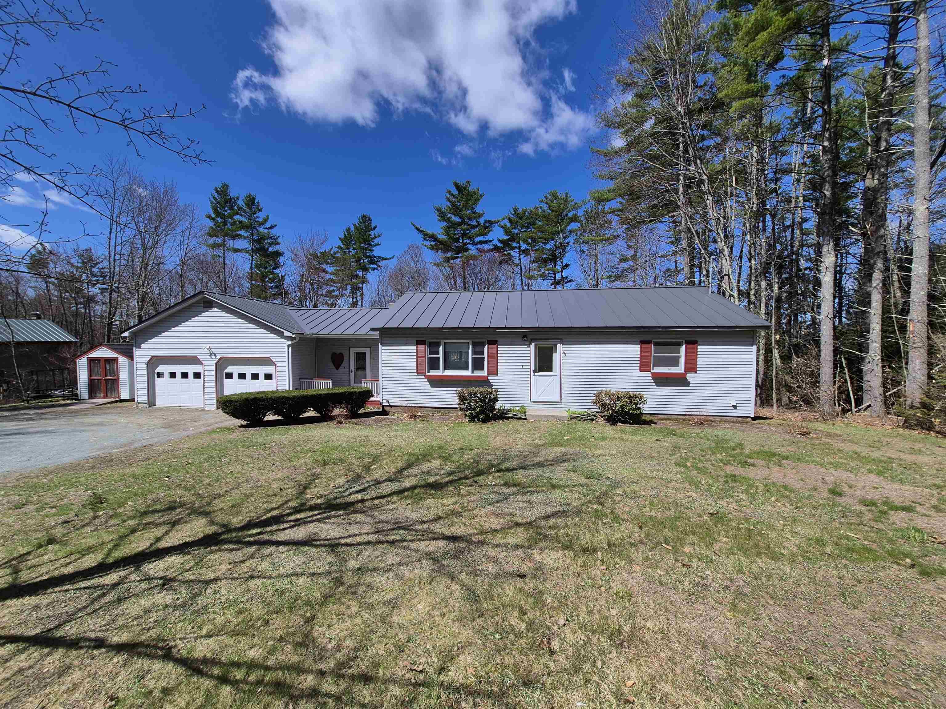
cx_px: 473
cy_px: 354
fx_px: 355
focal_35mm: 13
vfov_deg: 89.9
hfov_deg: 106.2
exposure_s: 1/2376
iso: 50
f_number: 2.2
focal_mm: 1.74
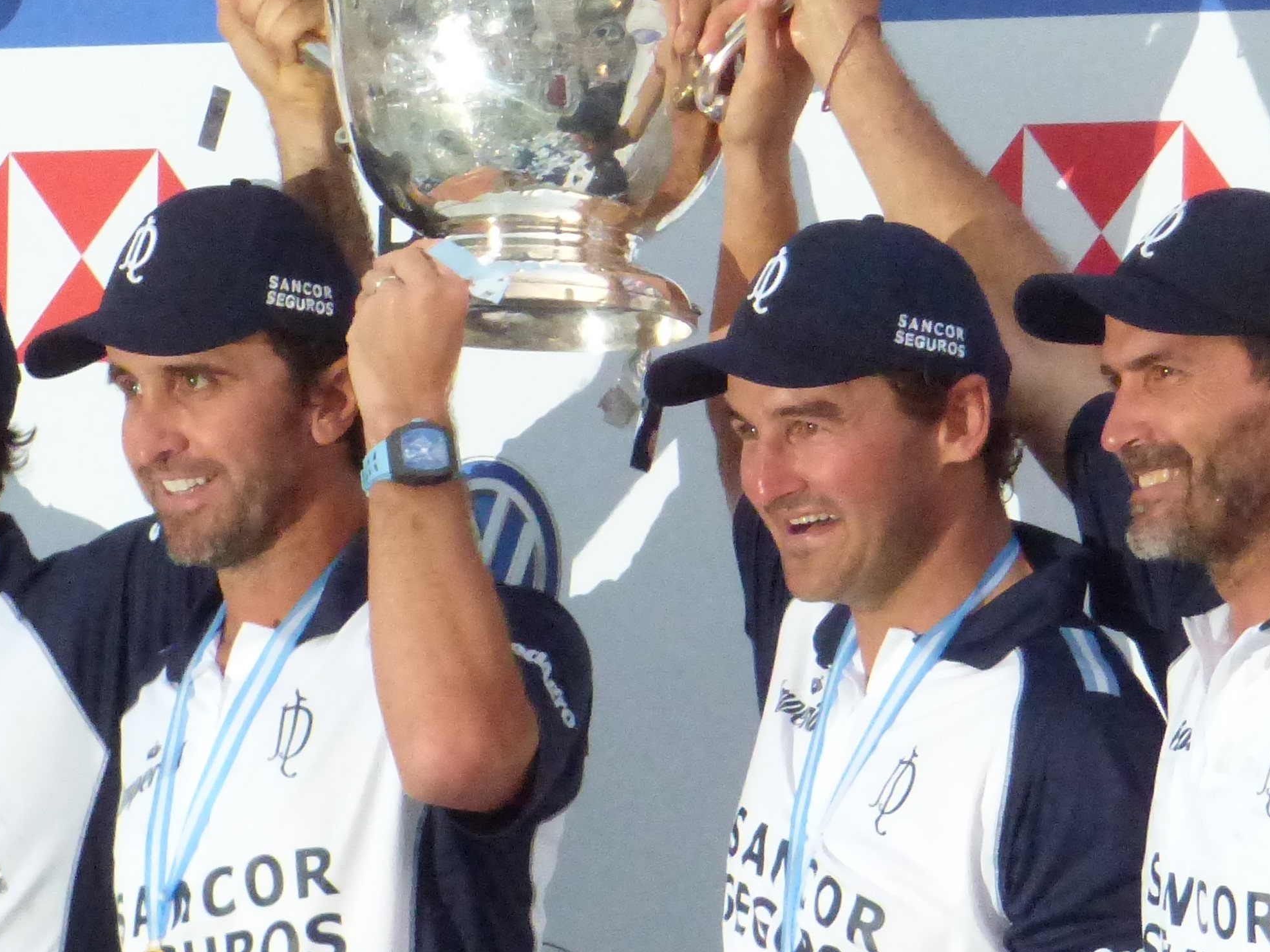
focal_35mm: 639
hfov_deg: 3.1
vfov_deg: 2.3
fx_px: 23444
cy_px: 328
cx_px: 519
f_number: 5.6
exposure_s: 1/160
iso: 1600
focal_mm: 55.44
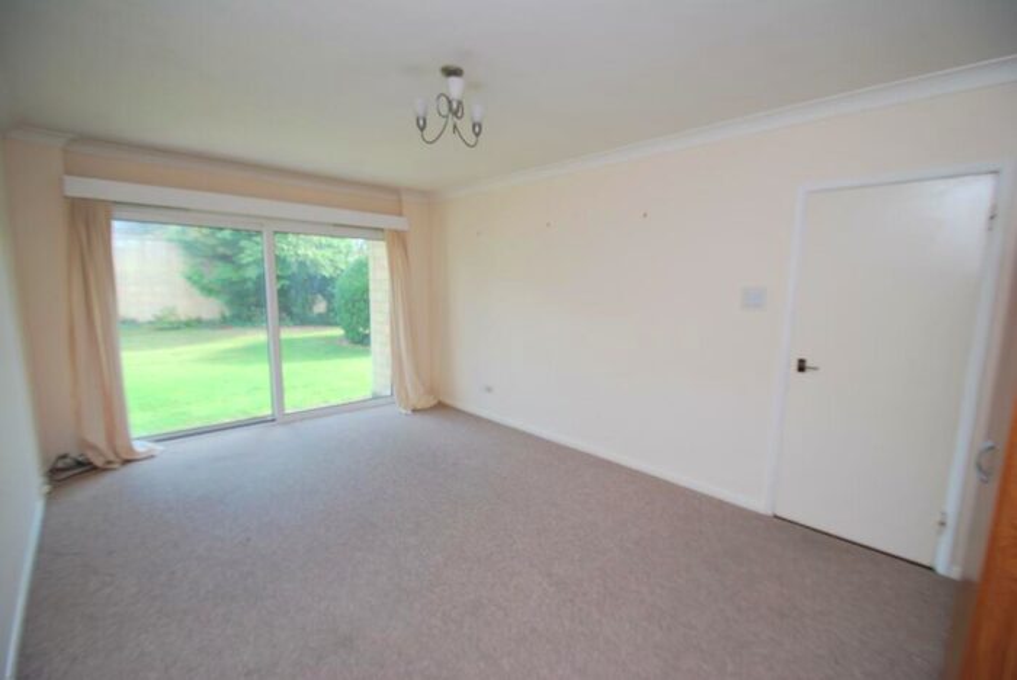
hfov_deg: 100.3
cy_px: 340
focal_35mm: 15
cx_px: 508
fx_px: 424
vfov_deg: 77.4
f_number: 4
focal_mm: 10
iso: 200
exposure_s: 1/60
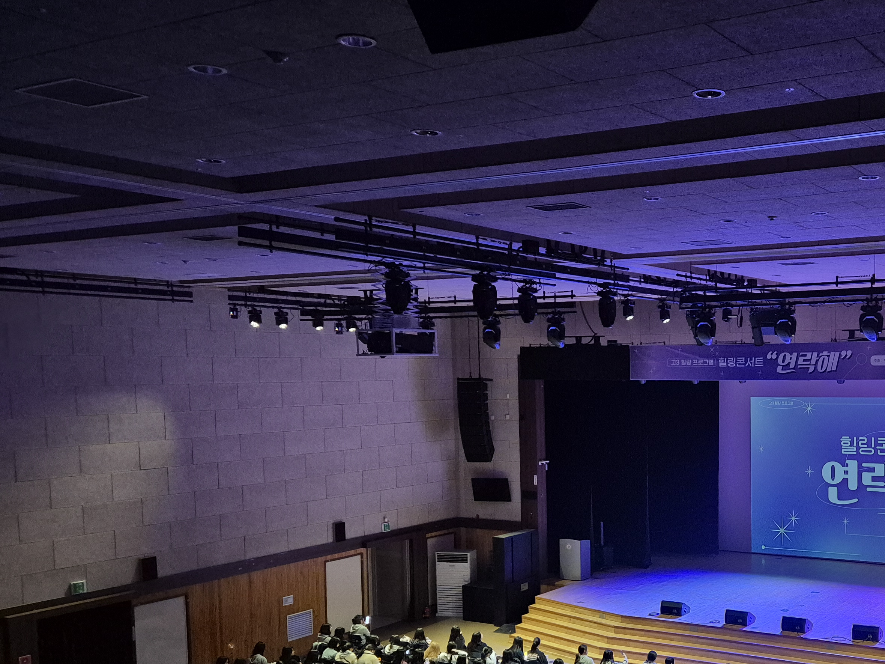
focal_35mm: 39
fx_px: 997
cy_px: 451
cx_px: 721
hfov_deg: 45.2
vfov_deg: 36.4
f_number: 1.8
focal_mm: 5.4
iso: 1250
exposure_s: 1/60
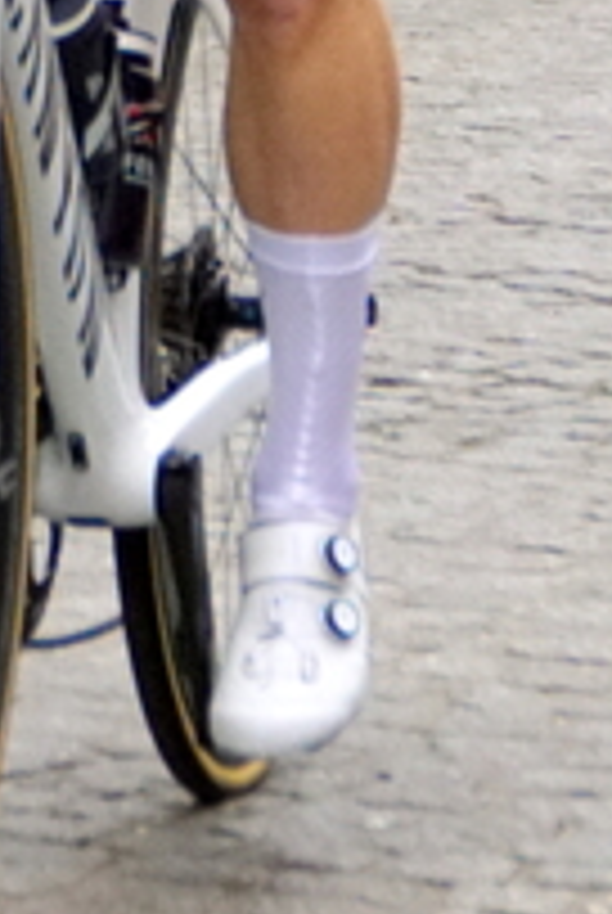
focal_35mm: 310
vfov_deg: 6.6
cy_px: -405
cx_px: -56
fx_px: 7878
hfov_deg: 4.4
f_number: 5.6
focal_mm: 70
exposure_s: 1/2000
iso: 1600
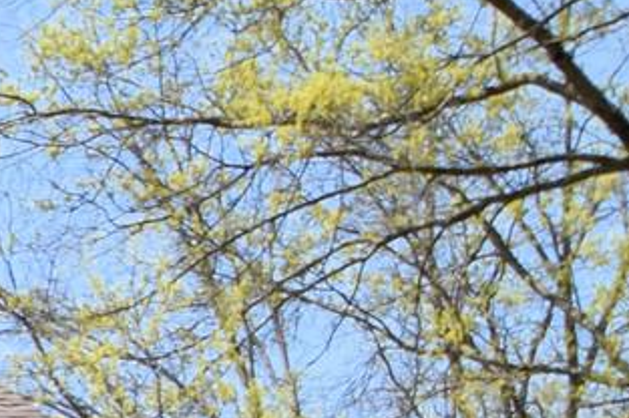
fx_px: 3600
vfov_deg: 6.3
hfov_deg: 8.3
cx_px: -1318
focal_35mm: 206
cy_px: 1026
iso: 100
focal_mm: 21
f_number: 8
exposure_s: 1/200
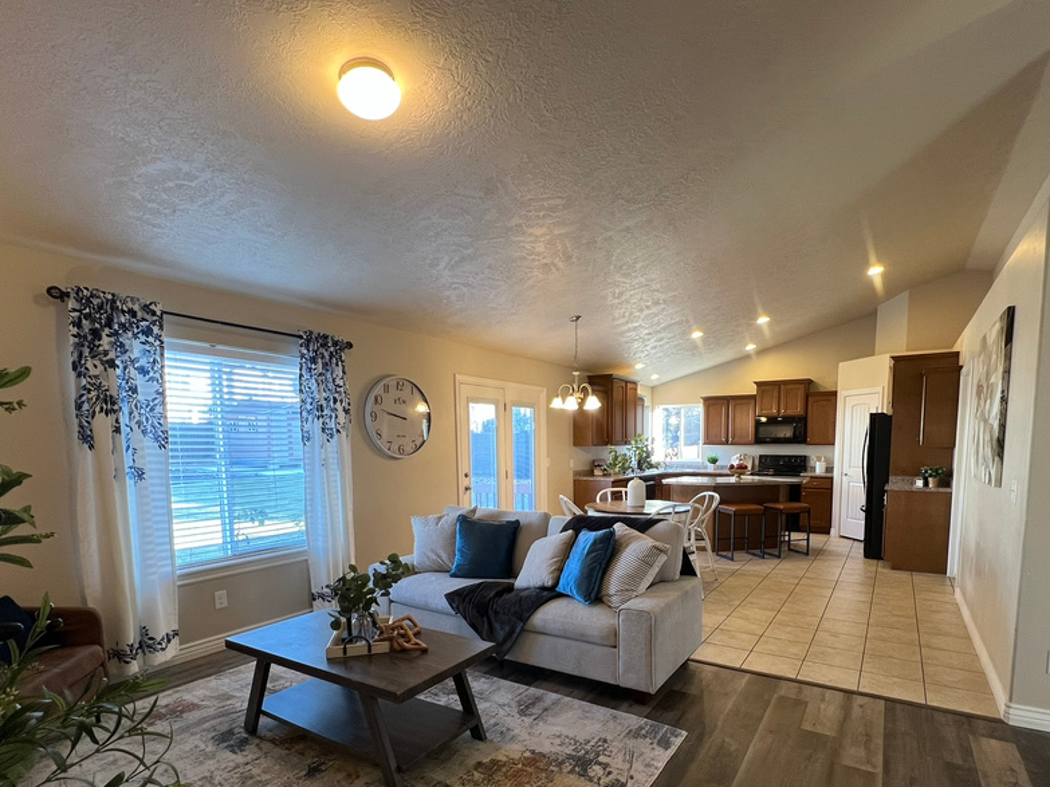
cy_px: 501
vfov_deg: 73.2
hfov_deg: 90.7
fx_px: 516
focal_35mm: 17
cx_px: 582
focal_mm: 1.57
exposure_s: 1/60
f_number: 1.8
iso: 160
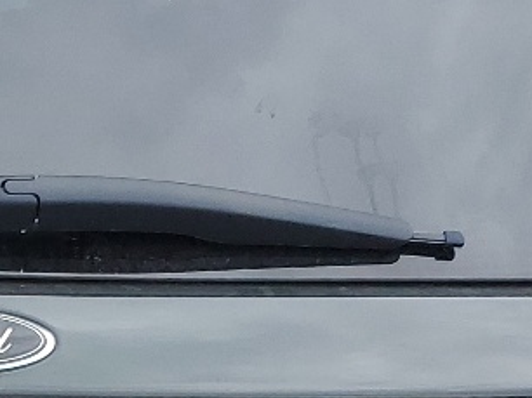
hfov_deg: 14.0
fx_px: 2088
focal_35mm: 136
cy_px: 539
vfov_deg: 10.6
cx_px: -125
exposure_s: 1/769
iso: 50
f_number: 1.5
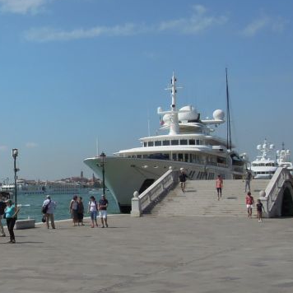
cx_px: -51
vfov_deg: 28.1
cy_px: 161
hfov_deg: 25.5
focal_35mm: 61
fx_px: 584
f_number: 6.3
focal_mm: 4.3
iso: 160
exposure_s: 1/1250
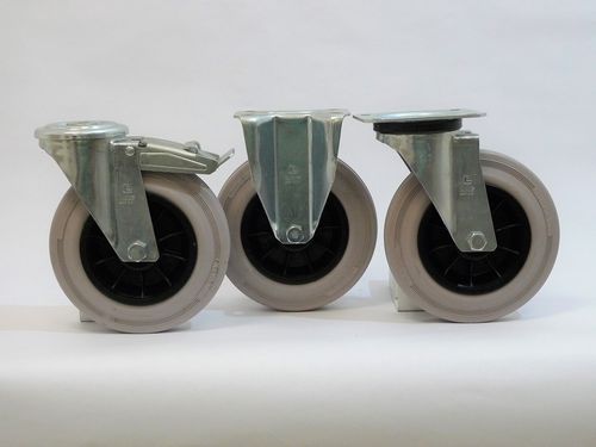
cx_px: 298
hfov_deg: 32.2
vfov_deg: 24.4
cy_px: 224
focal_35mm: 60
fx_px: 1033
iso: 320
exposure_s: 1/125
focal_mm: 12.8
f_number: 2.8
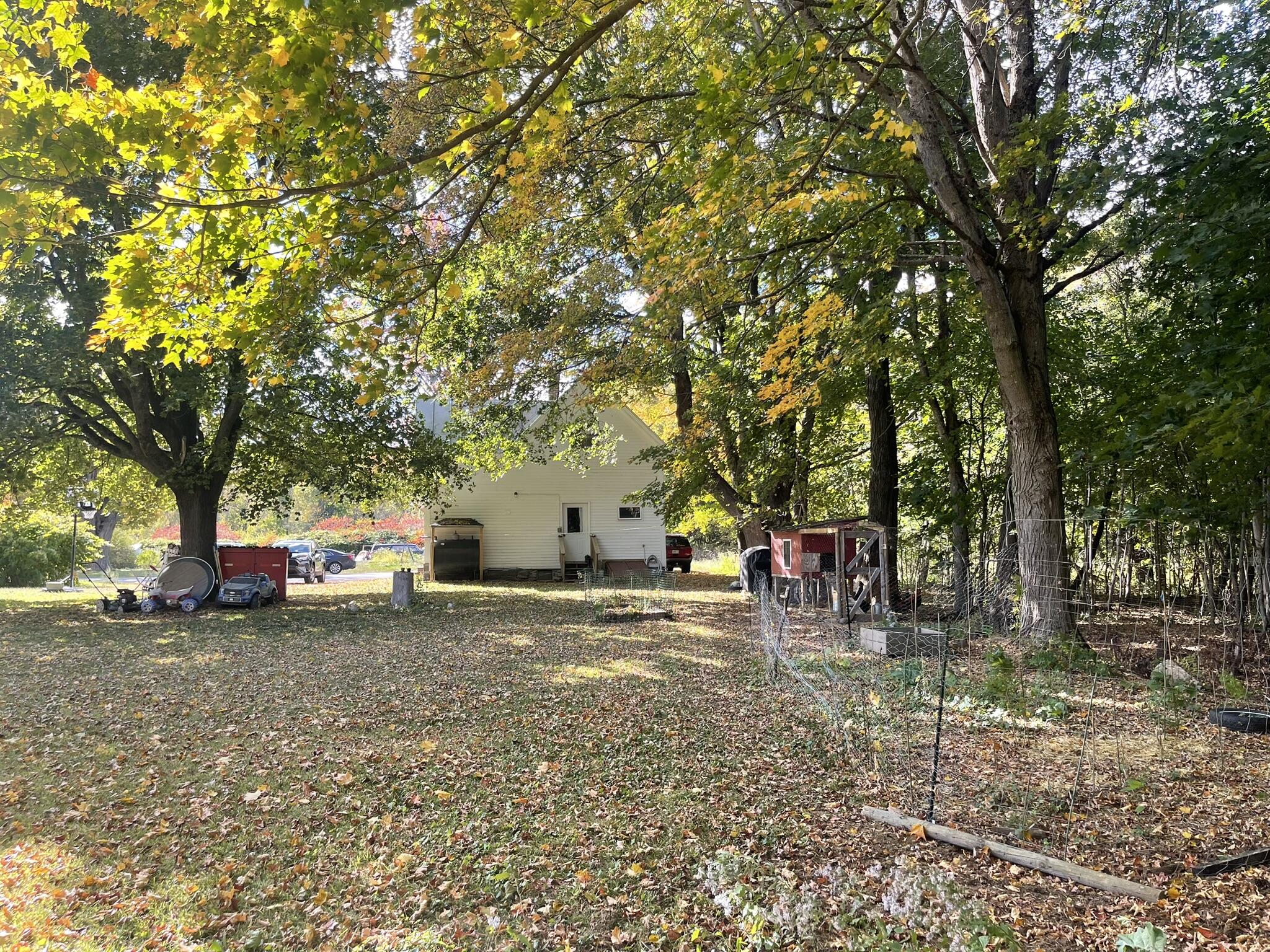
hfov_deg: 69.4
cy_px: 476
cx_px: 635
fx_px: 917
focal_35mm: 25
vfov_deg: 54.9
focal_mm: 5.1
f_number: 1.6
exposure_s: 1/241
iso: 32
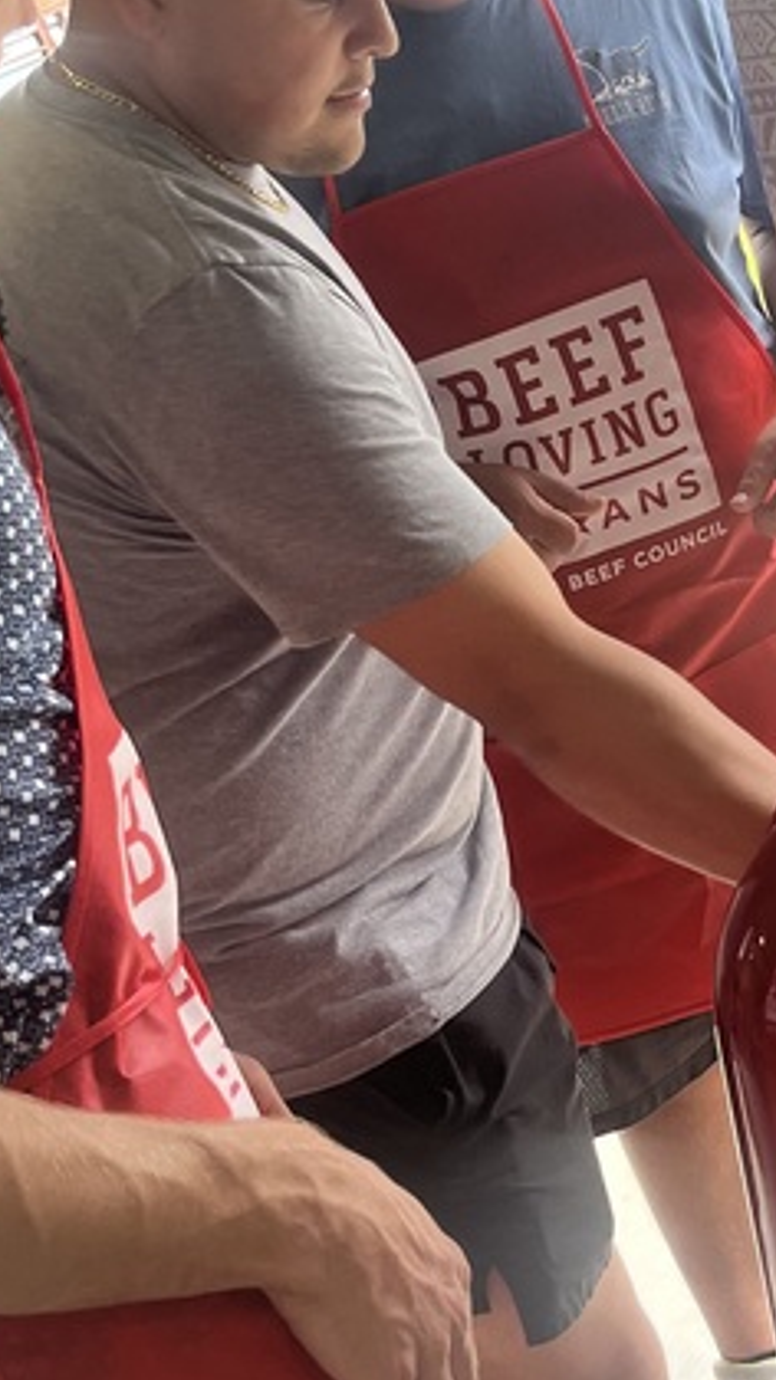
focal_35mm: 69
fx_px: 2526
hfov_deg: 17.2
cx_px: 687
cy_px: 519
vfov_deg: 30.5
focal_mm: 5.1
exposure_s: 1/159
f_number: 1.6
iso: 50
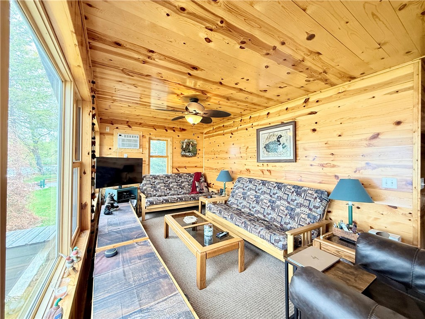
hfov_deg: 102.1
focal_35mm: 14
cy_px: 160
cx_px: 212
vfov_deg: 85.7
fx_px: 172
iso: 250
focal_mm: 2.22
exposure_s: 1/60
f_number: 2.2
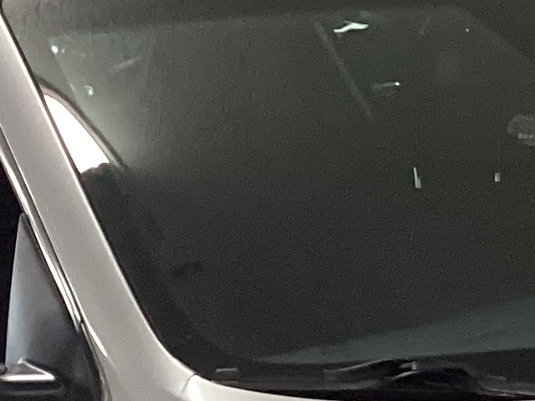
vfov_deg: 8.8
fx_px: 2442
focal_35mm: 158
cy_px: 825
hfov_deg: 12.2
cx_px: 675
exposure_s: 1/50
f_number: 2.4
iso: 160
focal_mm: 3.3
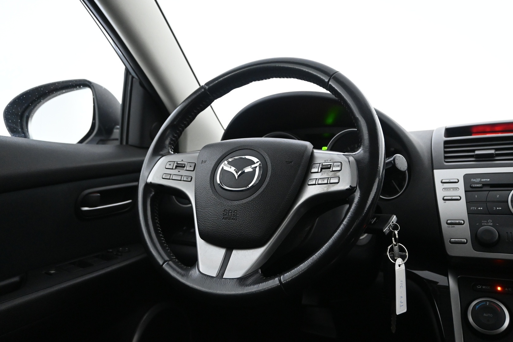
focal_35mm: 32
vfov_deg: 41.7
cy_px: 171
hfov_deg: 59.5
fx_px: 449
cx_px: 256
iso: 3200
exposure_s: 1/40
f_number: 4
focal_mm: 21
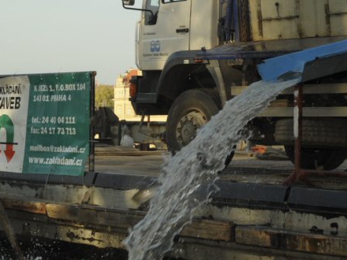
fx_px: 1103
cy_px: 100
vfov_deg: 13.5
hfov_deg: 17.9
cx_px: 178
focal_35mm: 110
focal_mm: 42
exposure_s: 1/250
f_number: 8
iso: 200
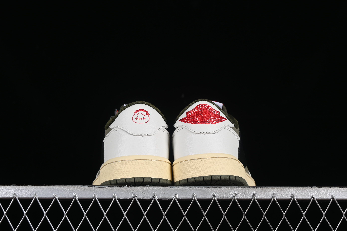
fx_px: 723
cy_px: 116
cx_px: 174
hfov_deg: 27.0
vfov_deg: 18.2
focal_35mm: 75
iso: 160
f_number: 8
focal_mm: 50
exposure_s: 1/80
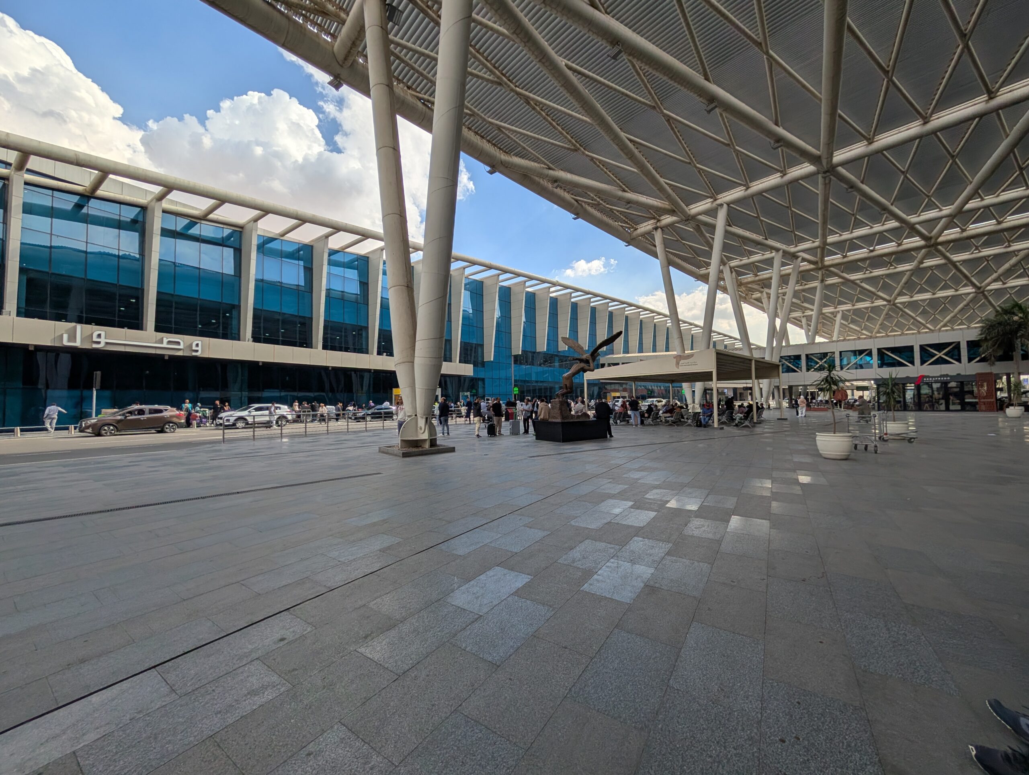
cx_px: 514
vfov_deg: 94.6
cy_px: 388
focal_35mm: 12
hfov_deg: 110.5
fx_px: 357
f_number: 1.7
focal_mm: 2.02
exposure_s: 1/3663
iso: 51
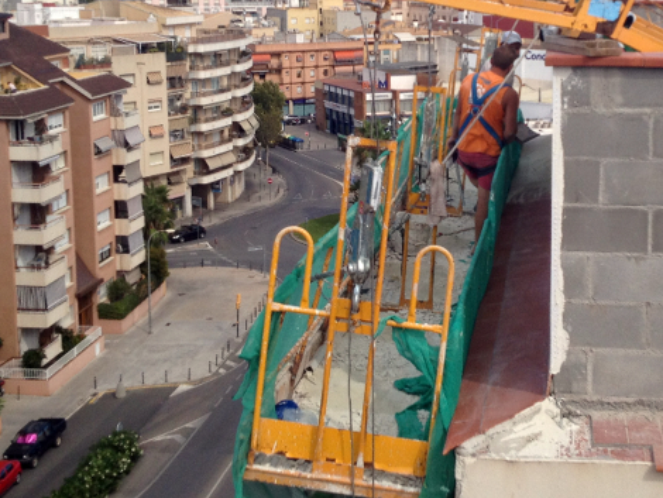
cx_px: 453
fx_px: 1284
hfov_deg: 28.7
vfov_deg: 21.7
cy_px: 115
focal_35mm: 67
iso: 64
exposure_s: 1/1534
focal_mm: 4.28
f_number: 2.4
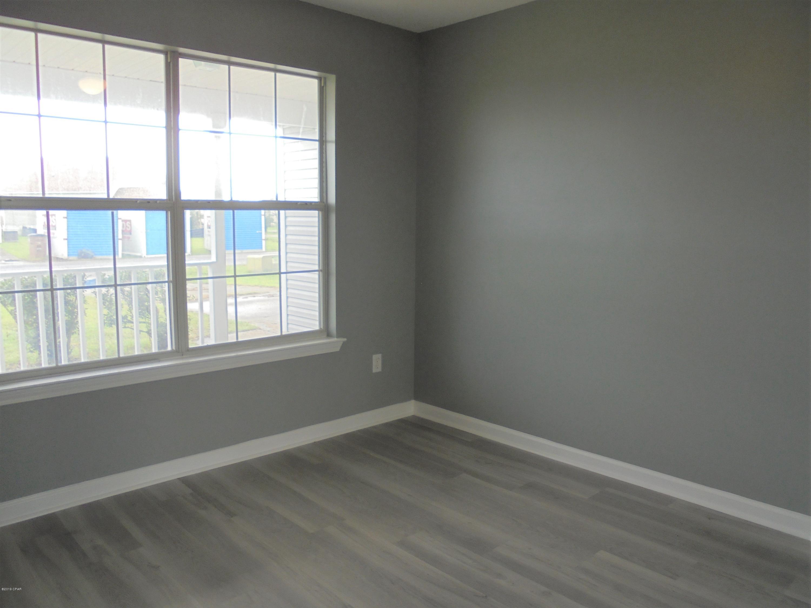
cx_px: 406
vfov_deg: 53.1
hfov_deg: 67.3
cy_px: 304
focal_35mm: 26
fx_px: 609
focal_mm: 4.6
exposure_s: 1/50
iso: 100
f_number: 3.5
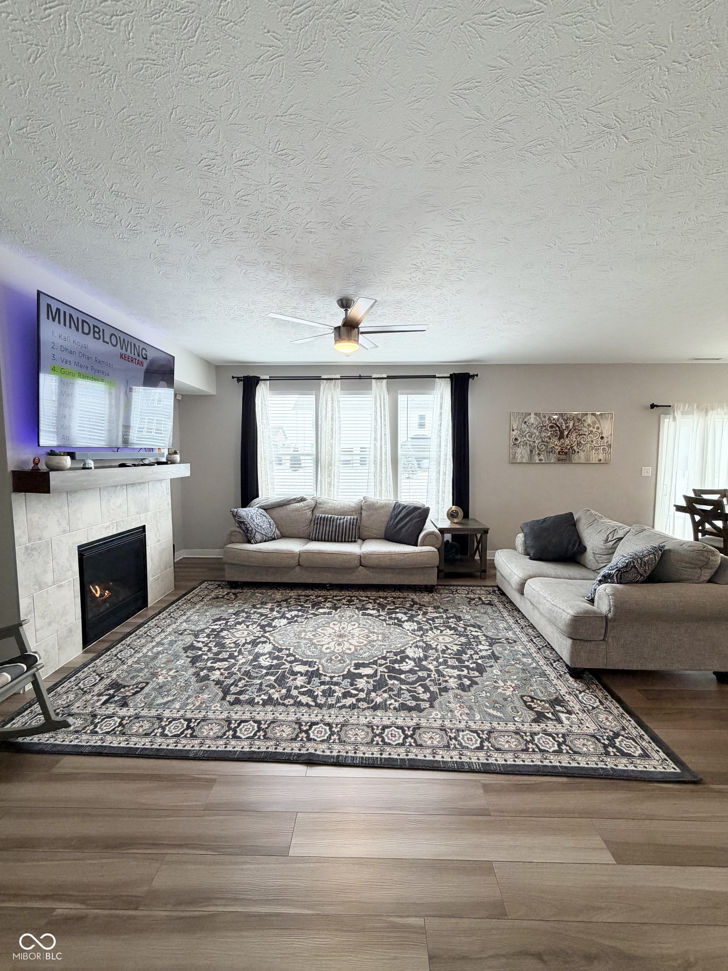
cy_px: 486
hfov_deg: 85.7
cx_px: 364
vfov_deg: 102.1
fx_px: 393
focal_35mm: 14
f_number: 2.2
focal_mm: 2.22
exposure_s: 1/120
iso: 250
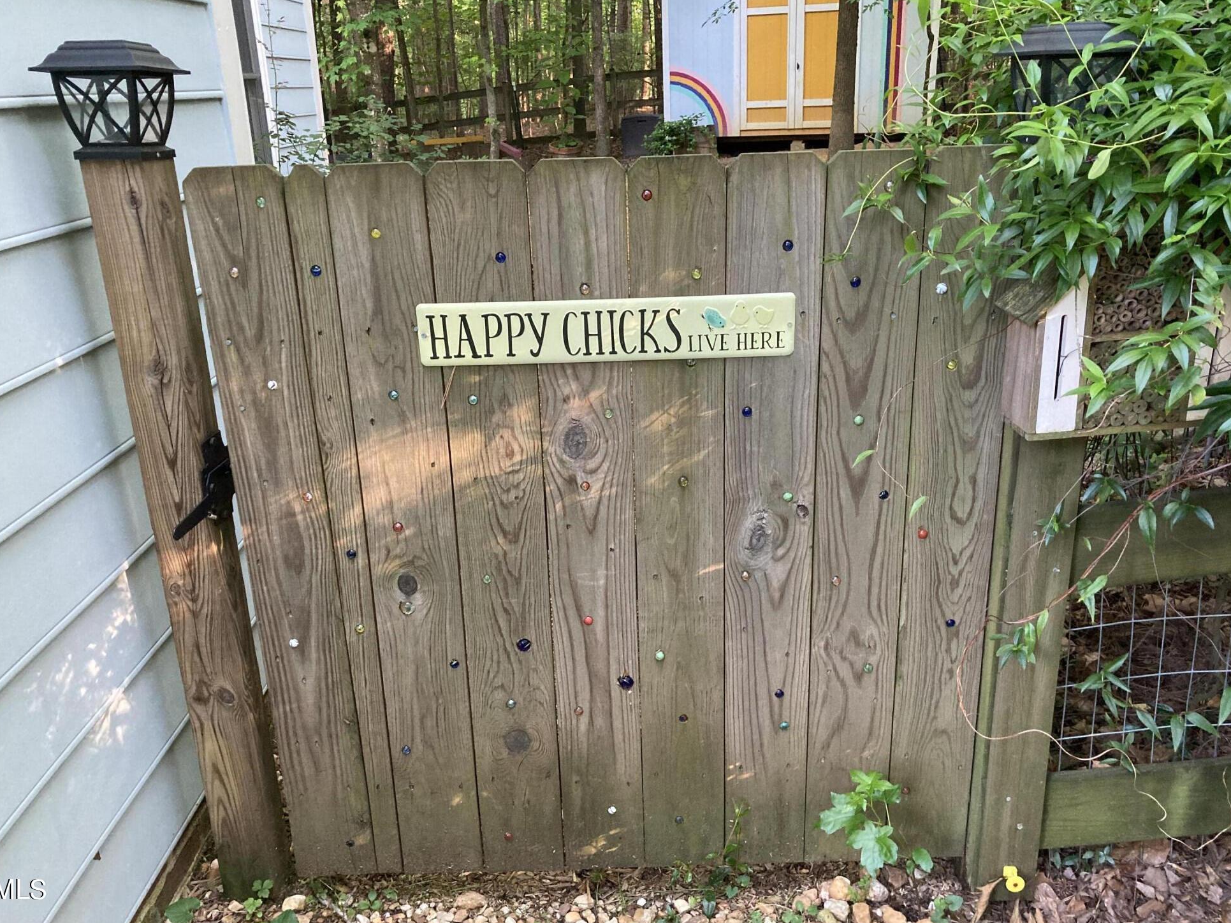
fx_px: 1031
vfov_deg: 48.2
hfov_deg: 61.7
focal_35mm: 29
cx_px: 610
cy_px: 455
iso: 320
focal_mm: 3.99
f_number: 1.8
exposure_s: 1/54
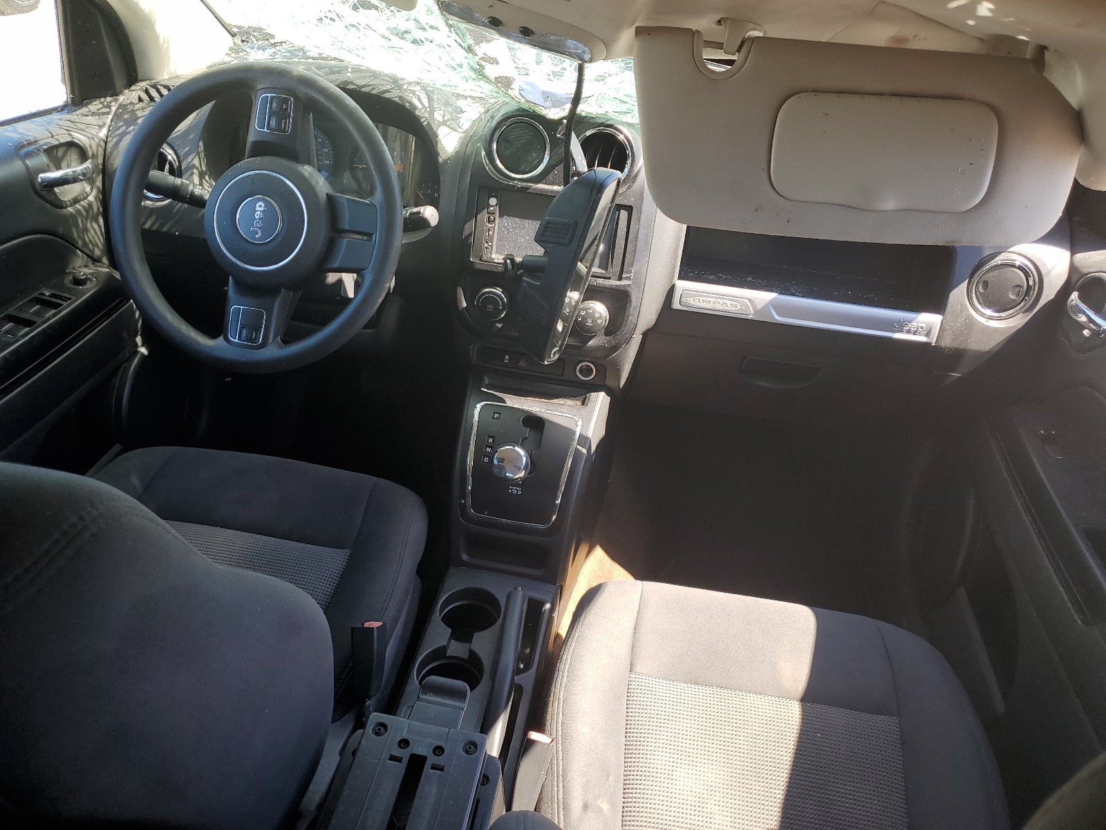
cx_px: 553
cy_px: 415
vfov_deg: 53.1
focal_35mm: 26
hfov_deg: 67.3
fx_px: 831
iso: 50
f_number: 1.5
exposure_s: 1/323
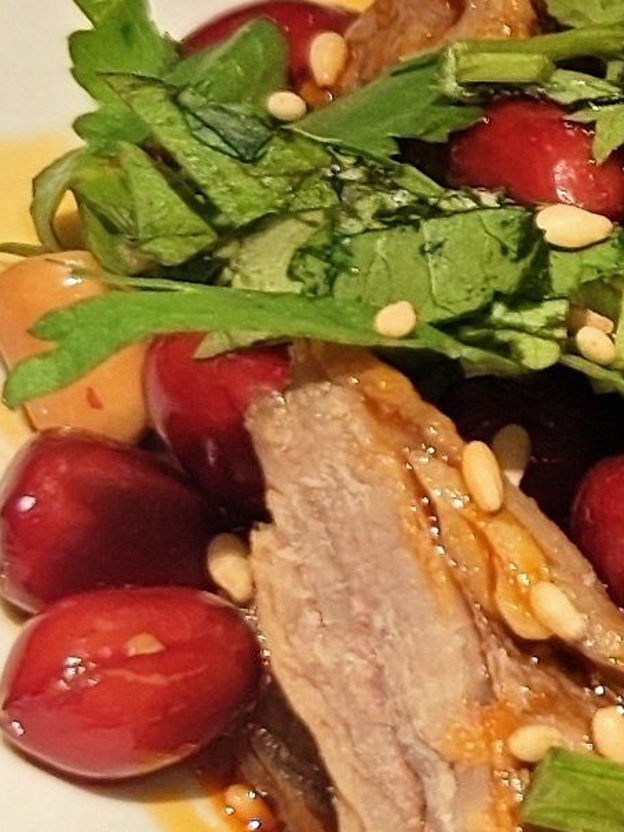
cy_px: 302
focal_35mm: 226
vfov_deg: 8.8
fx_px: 5432
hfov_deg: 6.3
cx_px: 1354
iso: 72
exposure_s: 1/101
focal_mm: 8.67
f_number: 4
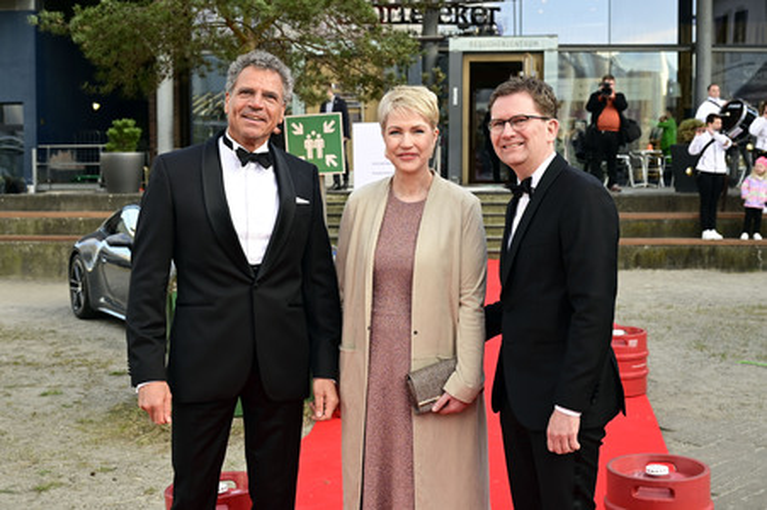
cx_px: 384
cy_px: 255
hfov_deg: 47.4
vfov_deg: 32.6
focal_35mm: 41
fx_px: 873
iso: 400
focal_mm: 41
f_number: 5.6
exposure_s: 1/200
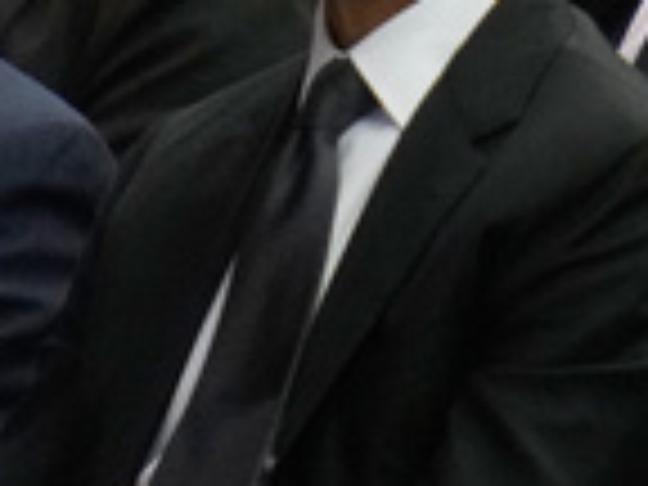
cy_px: 529
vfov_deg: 0.3
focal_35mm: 5481
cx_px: -104
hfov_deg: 0.4
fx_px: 102602
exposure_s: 1/160
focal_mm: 800
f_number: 5.6
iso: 6400
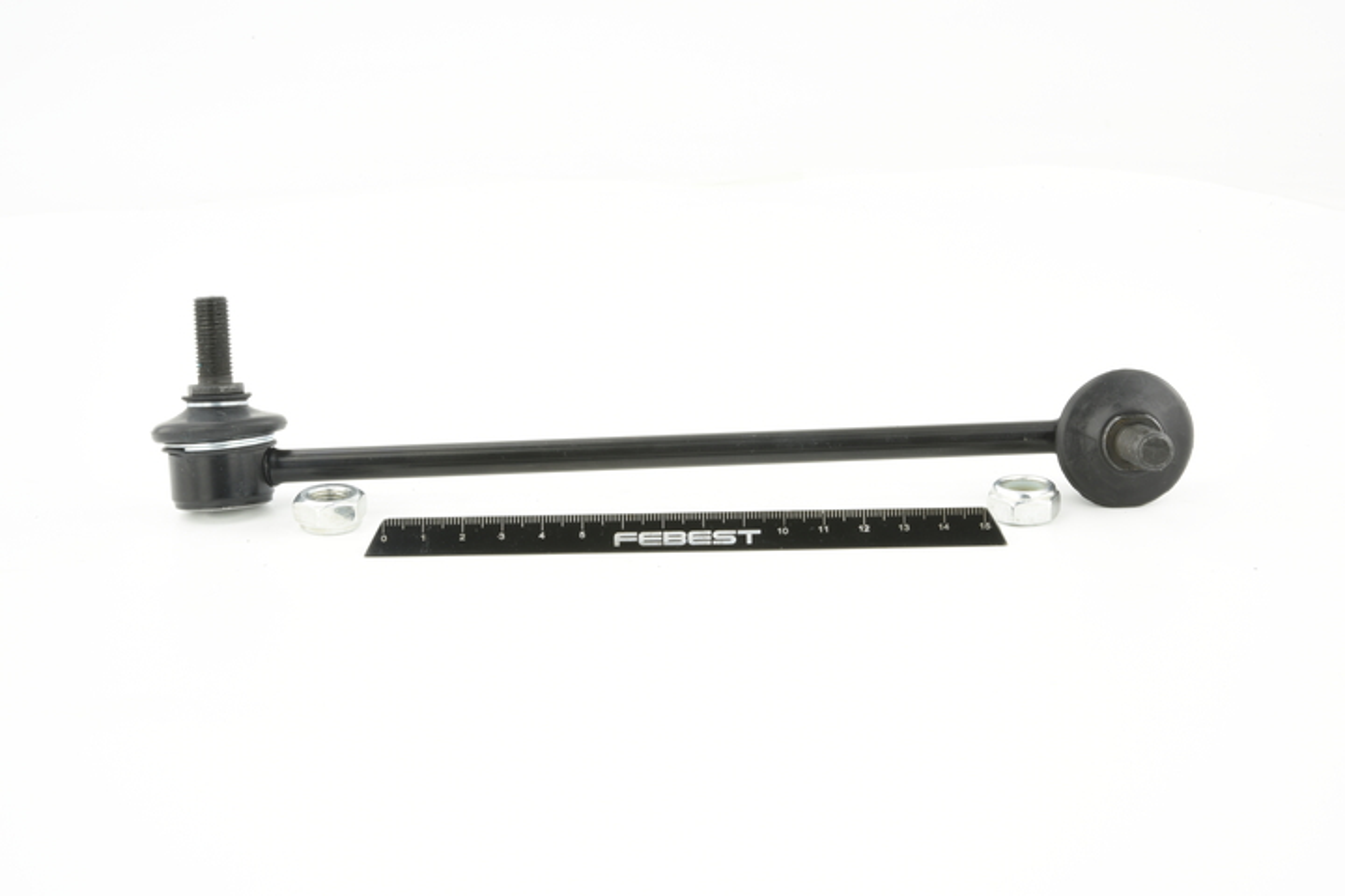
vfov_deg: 22.6
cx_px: 672
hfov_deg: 33.4
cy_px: 448
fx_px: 2241
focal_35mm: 60
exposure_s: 1/2
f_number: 32
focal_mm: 60
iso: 100
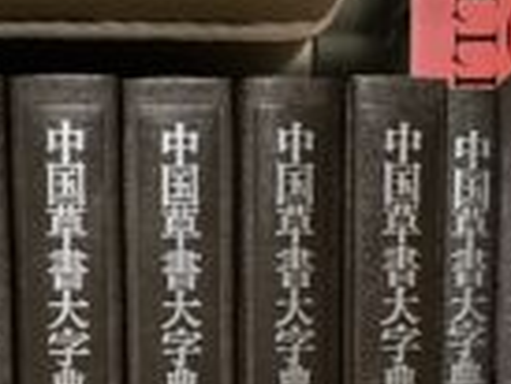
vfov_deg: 17.5
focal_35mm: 81
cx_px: 173
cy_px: 447
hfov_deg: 24.0
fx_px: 1197
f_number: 1.5
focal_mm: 5.7
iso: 640
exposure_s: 1/9
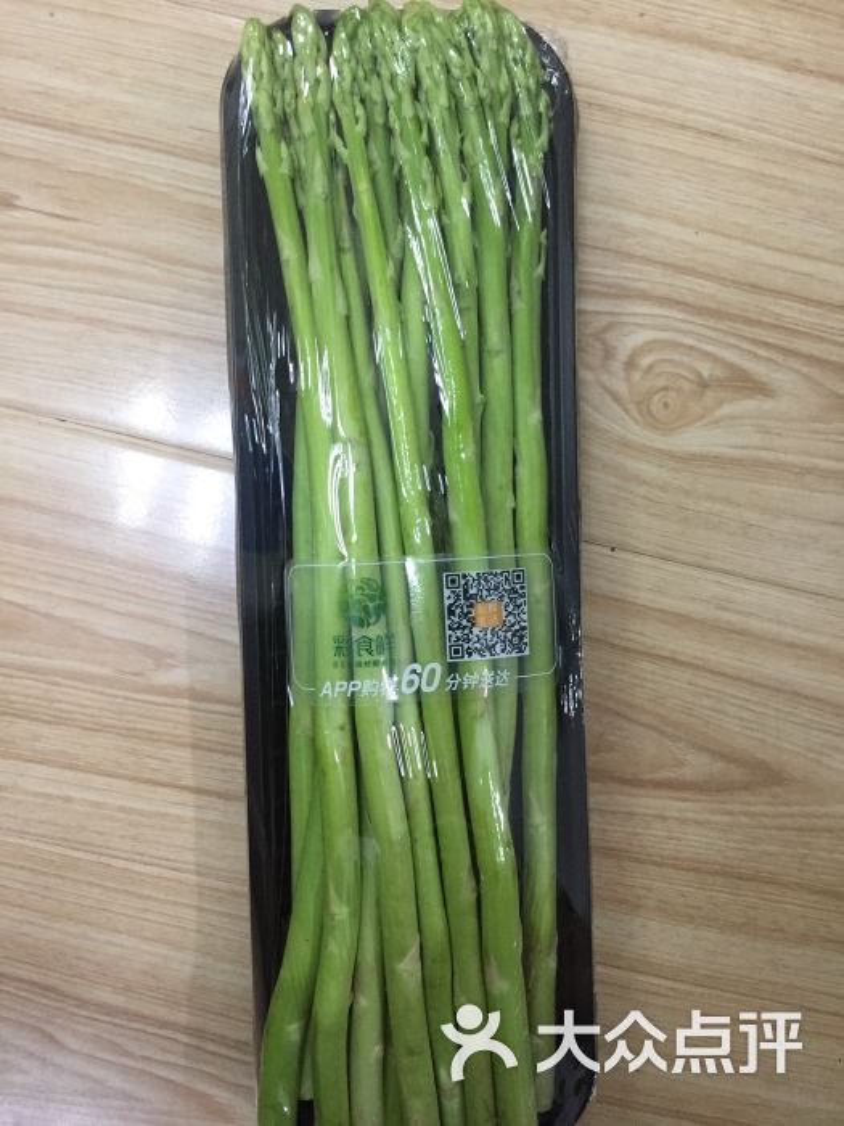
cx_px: 422
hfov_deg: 48.2
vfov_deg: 61.7
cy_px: 563
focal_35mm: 29
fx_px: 943
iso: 200
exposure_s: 1/33
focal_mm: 4.15
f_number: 2.2
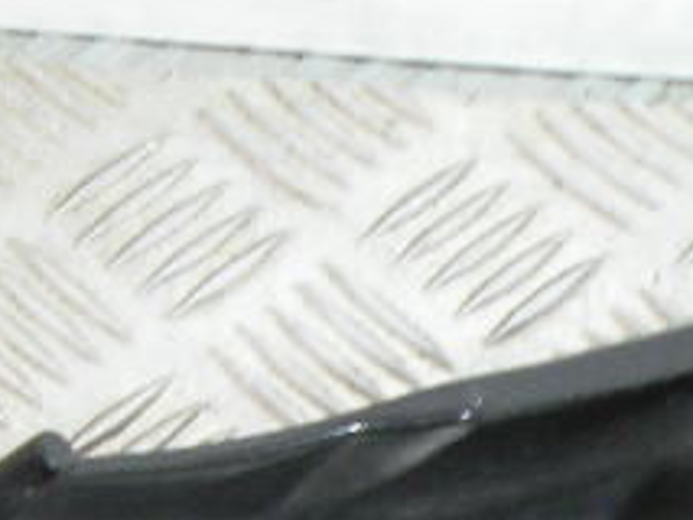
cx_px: -739
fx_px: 2604
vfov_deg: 10.1
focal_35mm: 130
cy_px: 1225
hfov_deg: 13.0
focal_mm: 4.7
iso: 189
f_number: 2.8
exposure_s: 1/60
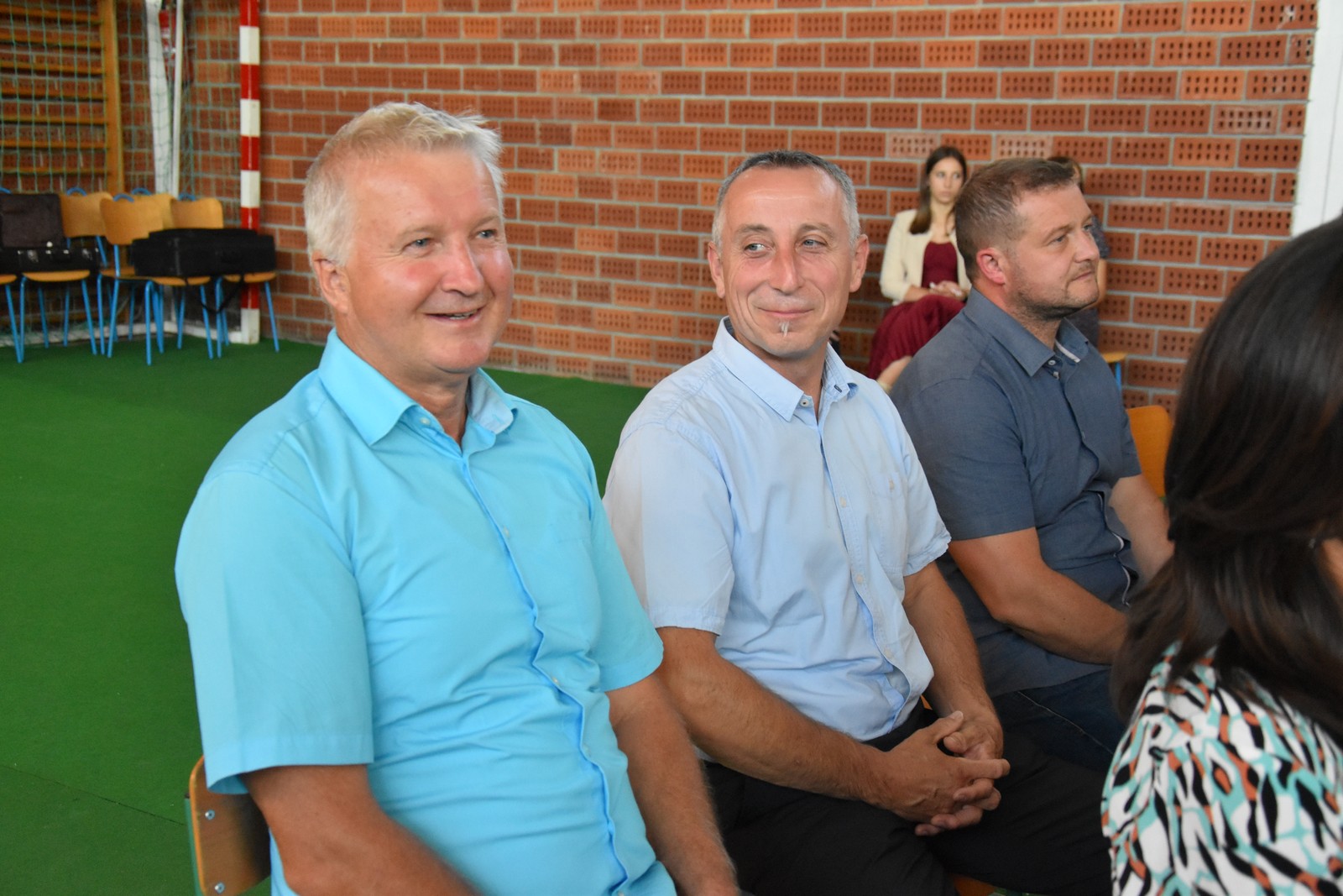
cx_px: 672
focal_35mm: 48
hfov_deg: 41.1
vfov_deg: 28.1
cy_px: 448
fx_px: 1791
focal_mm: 32
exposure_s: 1/160
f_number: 4.2
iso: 3200
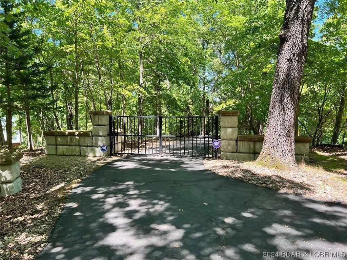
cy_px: 130
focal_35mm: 26
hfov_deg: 67.3
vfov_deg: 53.1
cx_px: 174
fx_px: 261
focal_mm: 5.7
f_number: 1.5
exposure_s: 1/347
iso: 50
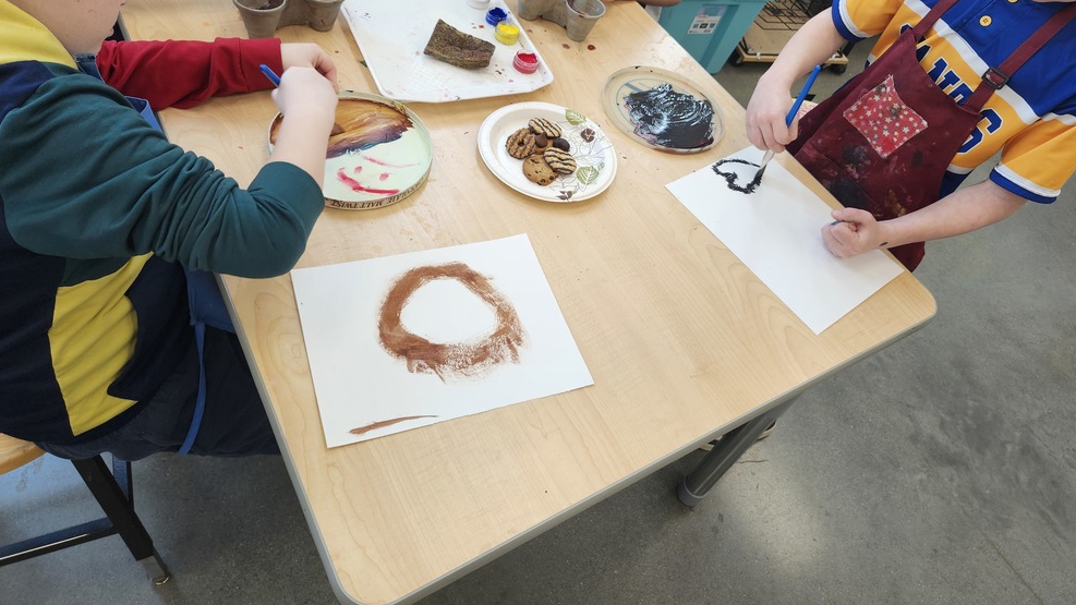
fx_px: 742
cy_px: 189
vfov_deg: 43.6
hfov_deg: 71.9
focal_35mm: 26
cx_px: 554
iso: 100
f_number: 1.8
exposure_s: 1/120
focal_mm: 5.54
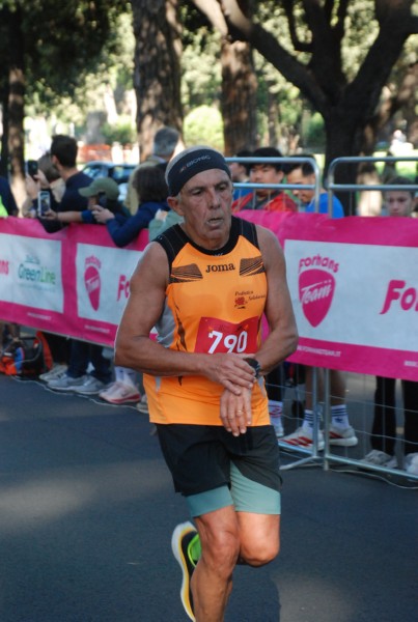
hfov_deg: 13.1
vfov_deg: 19.4
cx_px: 209
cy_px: 311
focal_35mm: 105
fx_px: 1819
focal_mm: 70
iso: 1000
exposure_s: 1/250
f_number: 5.6
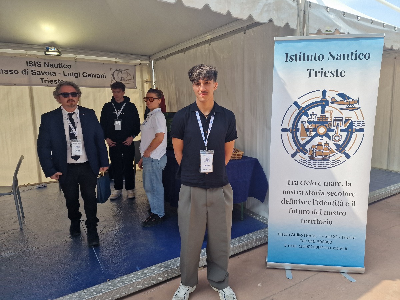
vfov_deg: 58.9
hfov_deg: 73.9
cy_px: 150
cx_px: 200
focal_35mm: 23
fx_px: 266
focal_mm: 6.4
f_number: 1.8
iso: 50
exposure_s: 1/485
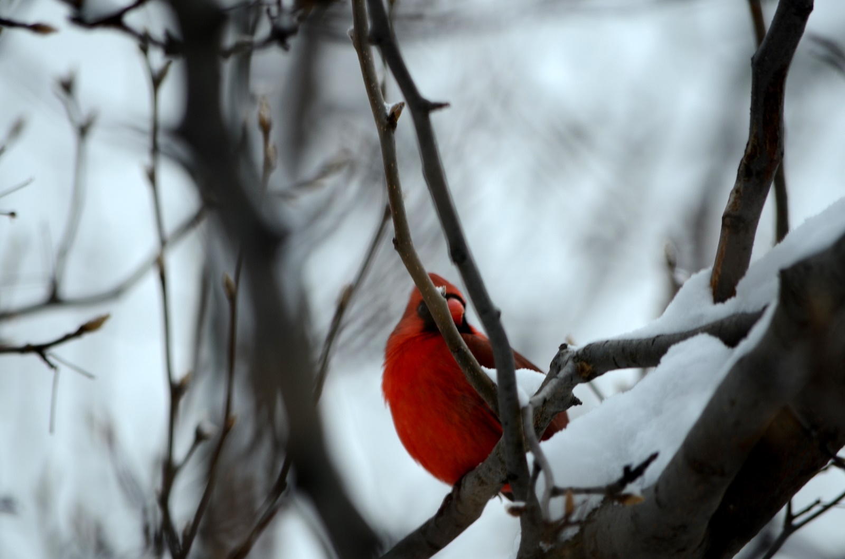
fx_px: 10538
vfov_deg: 3.0
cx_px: 422
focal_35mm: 450
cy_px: 280
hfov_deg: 4.6
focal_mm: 300
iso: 125
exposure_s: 1/250
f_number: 5.6
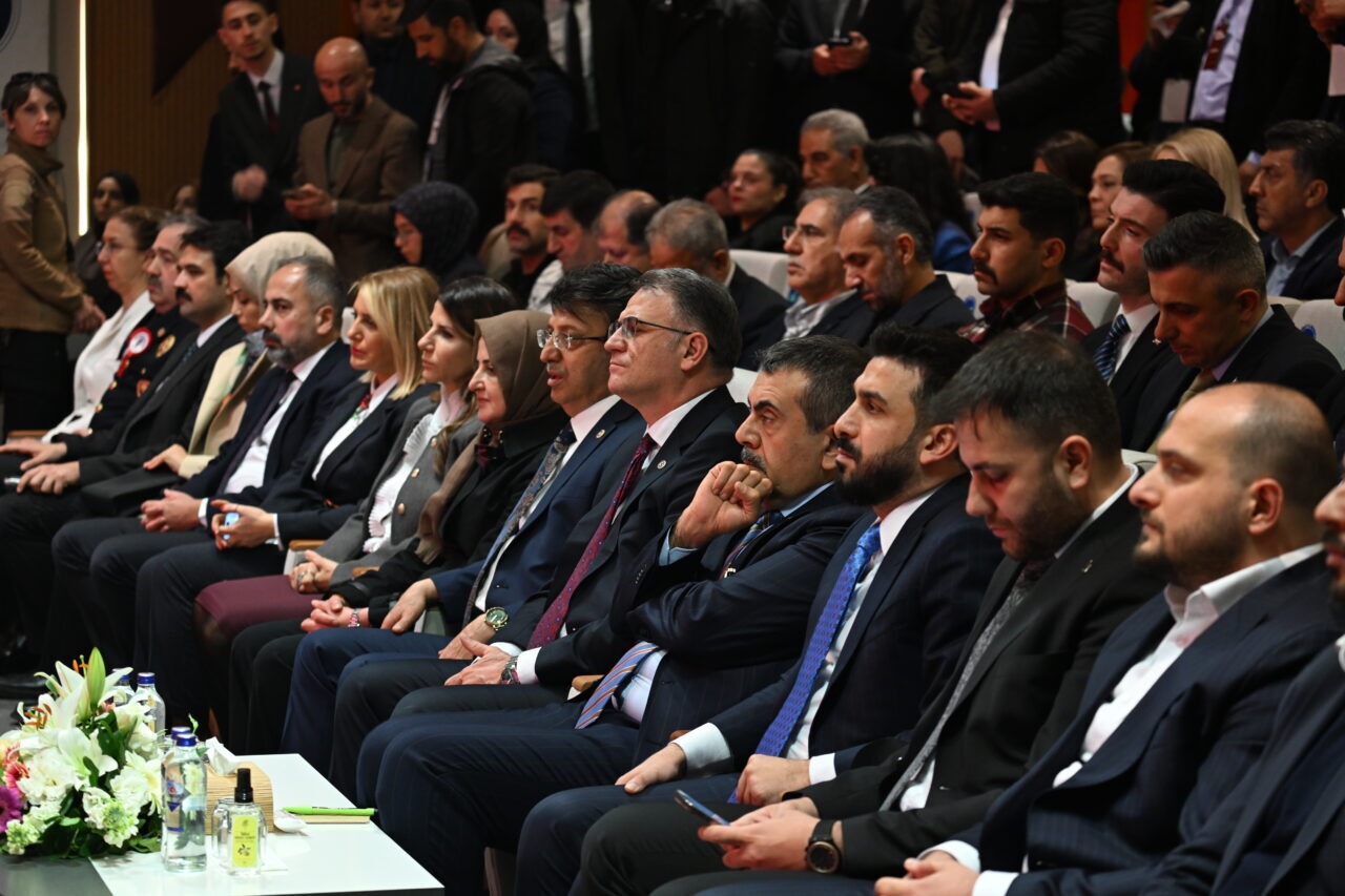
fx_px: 3735
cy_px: 448
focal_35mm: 100
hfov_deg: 20.4
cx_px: 672
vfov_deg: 13.7
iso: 1600
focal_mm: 100
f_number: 4.5
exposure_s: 1/30
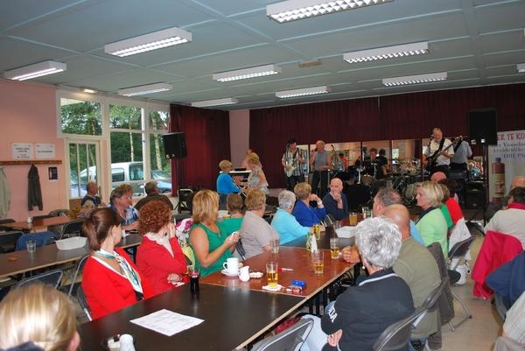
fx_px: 438
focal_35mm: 30
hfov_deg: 61.9
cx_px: 262
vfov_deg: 43.7
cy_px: 176
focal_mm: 20
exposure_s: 1/60
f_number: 3.8
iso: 200
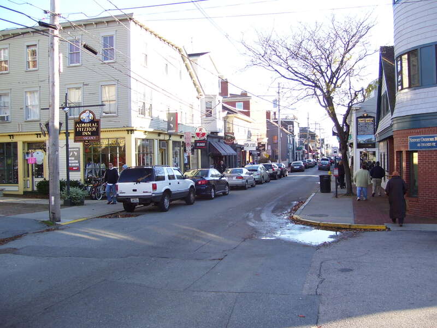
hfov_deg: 51.4
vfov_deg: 39.7
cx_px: 218
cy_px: 164
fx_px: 454
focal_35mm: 36
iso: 80
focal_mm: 6
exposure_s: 1/250
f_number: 2.7
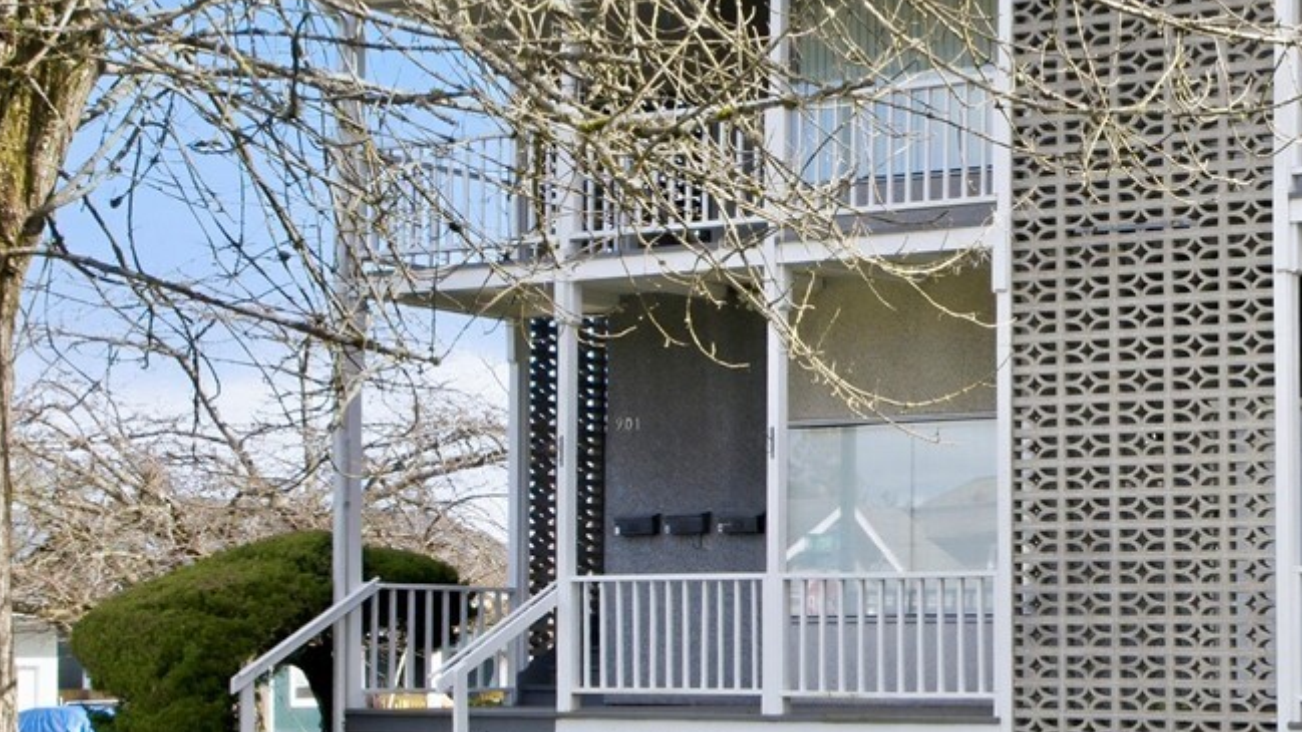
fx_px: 2175
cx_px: 1614
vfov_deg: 18.9
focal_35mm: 63
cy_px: 143
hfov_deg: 28.4
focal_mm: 23
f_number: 9
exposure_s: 1/320
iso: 400
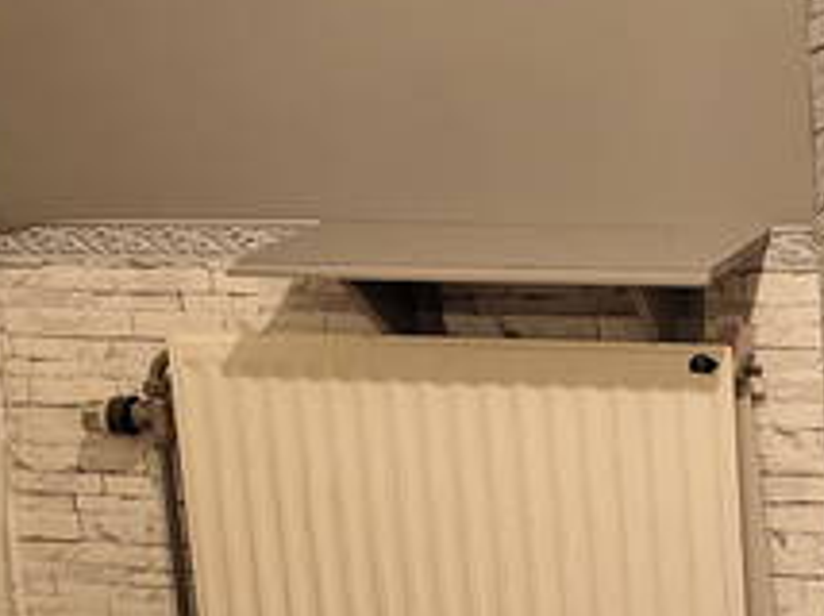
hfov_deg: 19.8
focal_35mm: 96
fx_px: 2283
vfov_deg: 15.3
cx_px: 855
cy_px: 439
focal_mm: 5.4
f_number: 1.8
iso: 500
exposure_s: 1/33
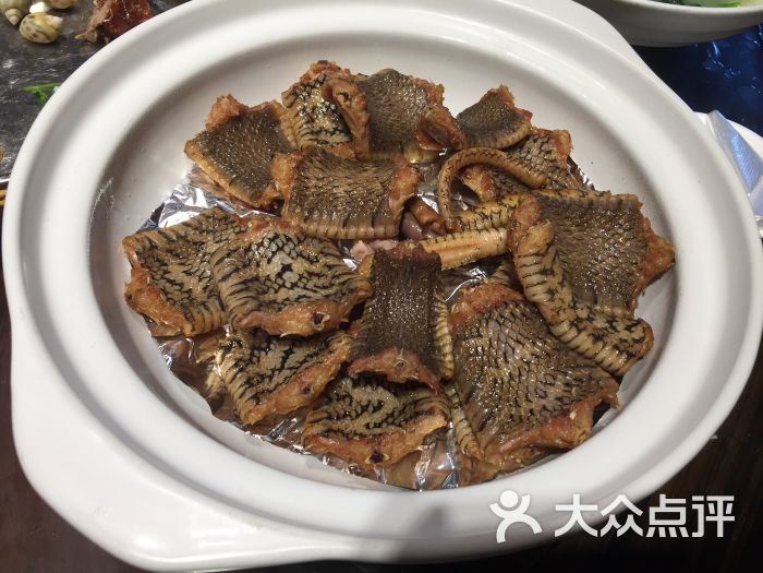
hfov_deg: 61.7
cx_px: 382
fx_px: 639
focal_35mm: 29
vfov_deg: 48.2
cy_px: 286
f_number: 2.2
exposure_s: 1/100
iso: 50
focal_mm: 4.15
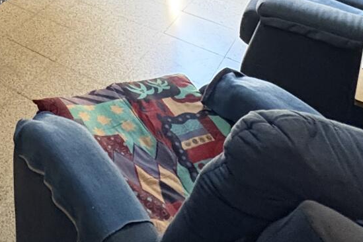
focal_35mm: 53
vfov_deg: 18.2
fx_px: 534
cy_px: -229
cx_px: -35
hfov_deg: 32.9
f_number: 2.2
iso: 800
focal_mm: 2.22
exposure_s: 1/25
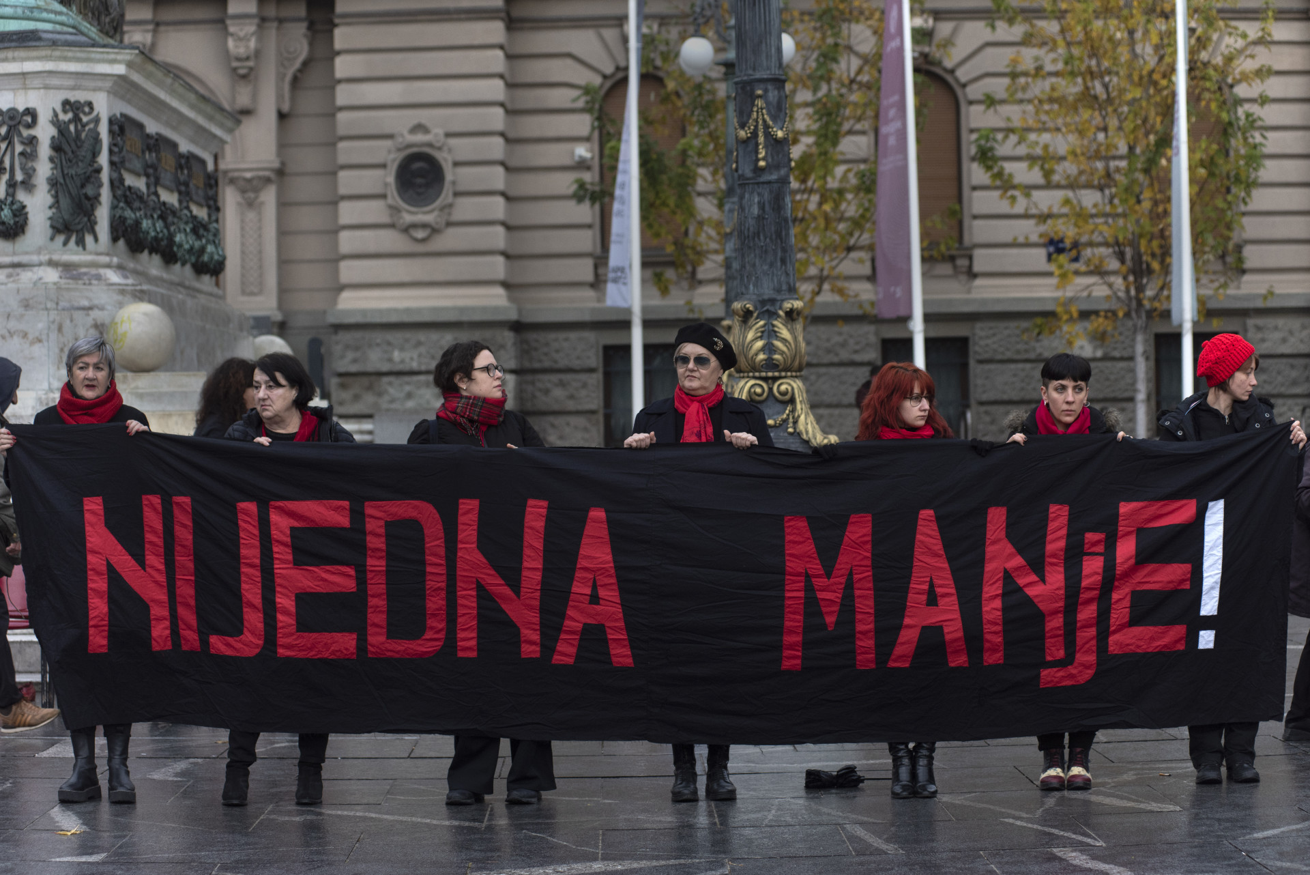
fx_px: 7281
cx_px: 655
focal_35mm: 200
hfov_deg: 10.3
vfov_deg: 6.9
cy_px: 438
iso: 400
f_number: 4.5
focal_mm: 200
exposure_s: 1/500
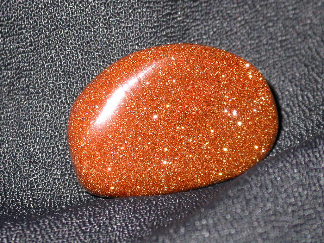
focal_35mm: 154
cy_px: 122
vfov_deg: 9.6
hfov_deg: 12.8
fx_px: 1441
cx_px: 162
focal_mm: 32
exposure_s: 1/60.3
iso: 100
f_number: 5.1
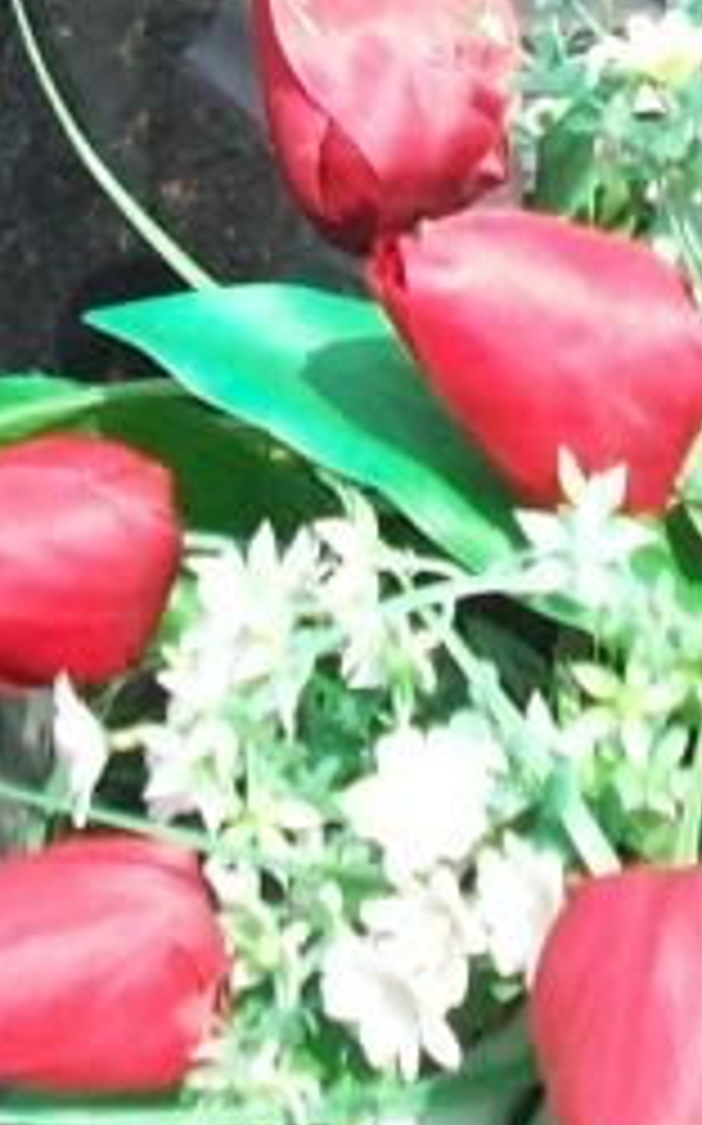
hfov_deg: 6.5
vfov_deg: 9.9
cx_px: 342
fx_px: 6160
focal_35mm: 201
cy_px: -828
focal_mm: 6.2
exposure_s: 1/200
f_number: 5.6
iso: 80
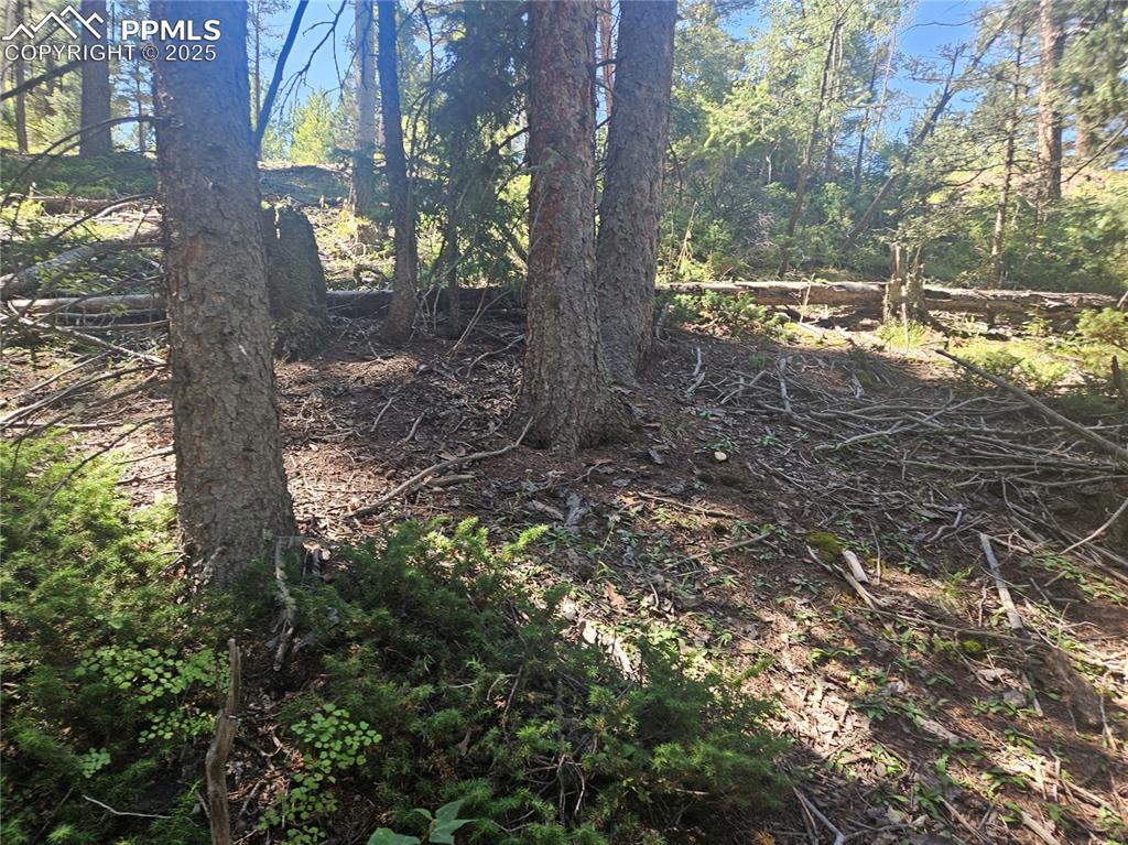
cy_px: 422
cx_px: 564
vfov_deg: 58.8
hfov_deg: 74.0
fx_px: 749
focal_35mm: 23
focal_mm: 5.4
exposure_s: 1/180
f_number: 1.8
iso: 50
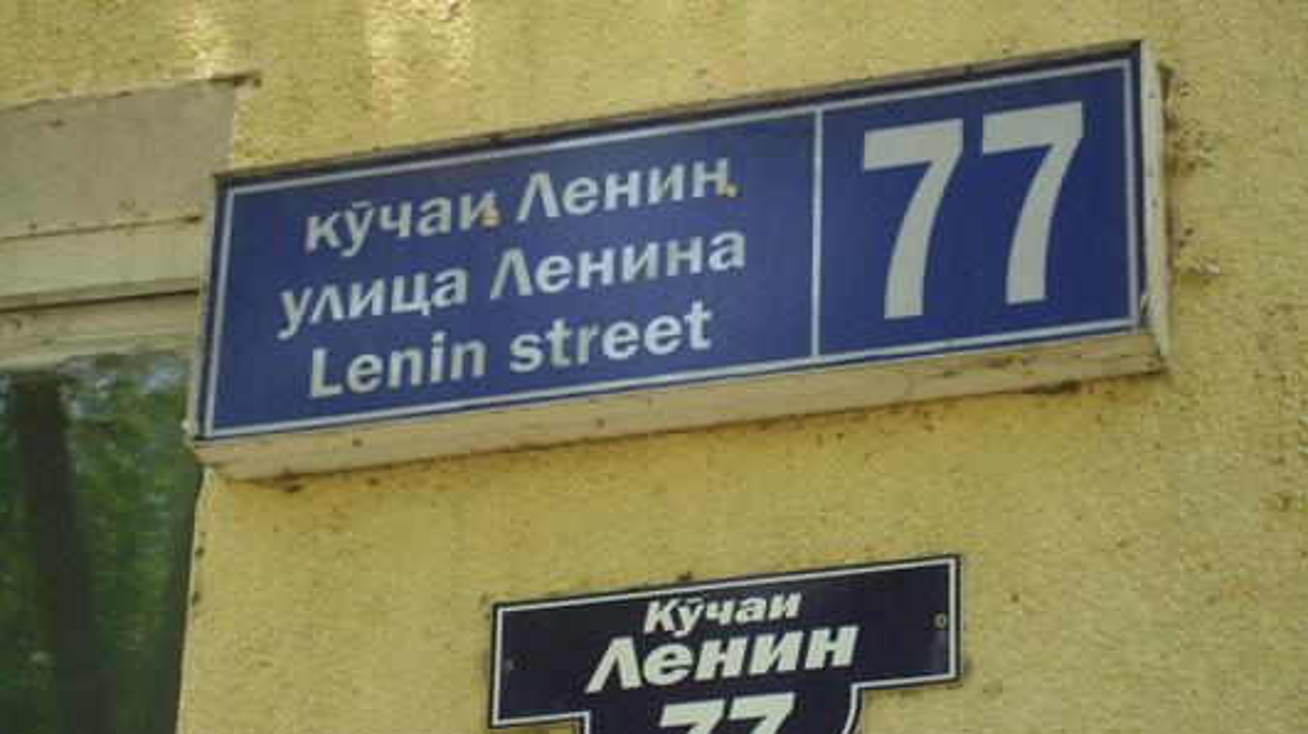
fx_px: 3605
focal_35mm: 104
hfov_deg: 20.6
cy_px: 355
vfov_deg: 11.6
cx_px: 654
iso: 50
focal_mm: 18.6
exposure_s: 1/80
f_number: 5.2
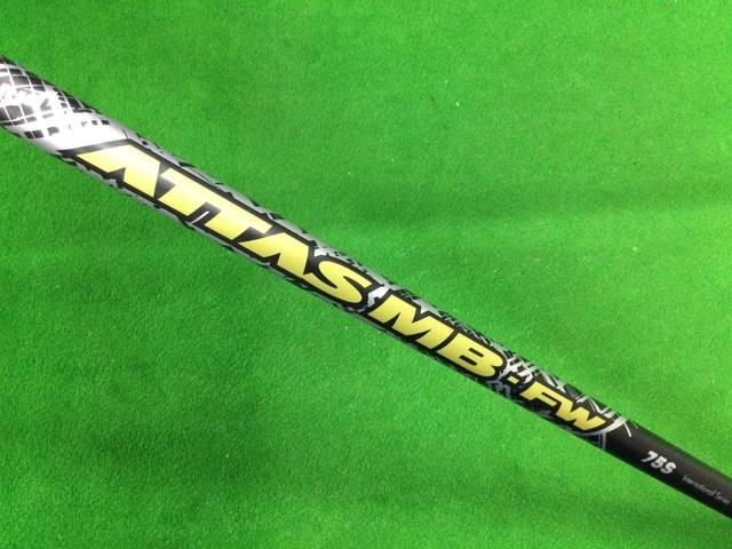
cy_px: 274
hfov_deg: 58.4
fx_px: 656
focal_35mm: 31
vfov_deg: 45.4
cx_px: 366
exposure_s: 1/30
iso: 200
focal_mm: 3.3
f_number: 2.4
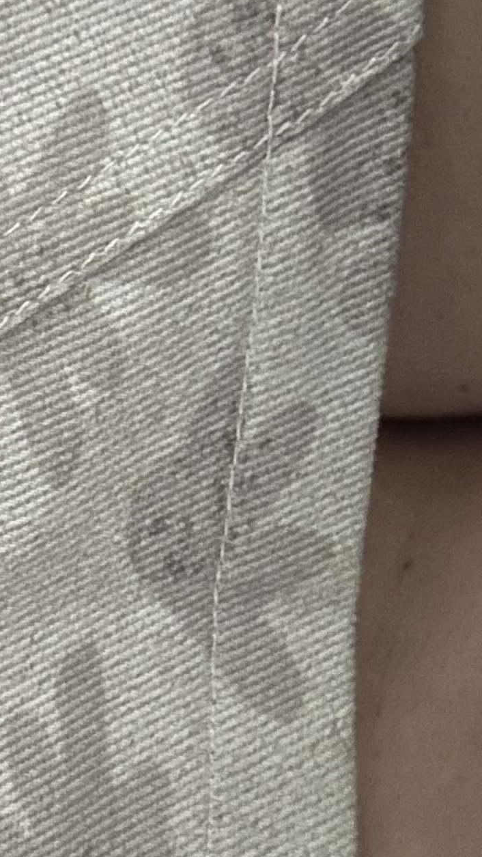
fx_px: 2067
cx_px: -75
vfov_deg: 23.4
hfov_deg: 13.0
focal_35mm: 91
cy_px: 324
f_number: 1.5
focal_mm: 5.7
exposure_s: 1/15
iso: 640
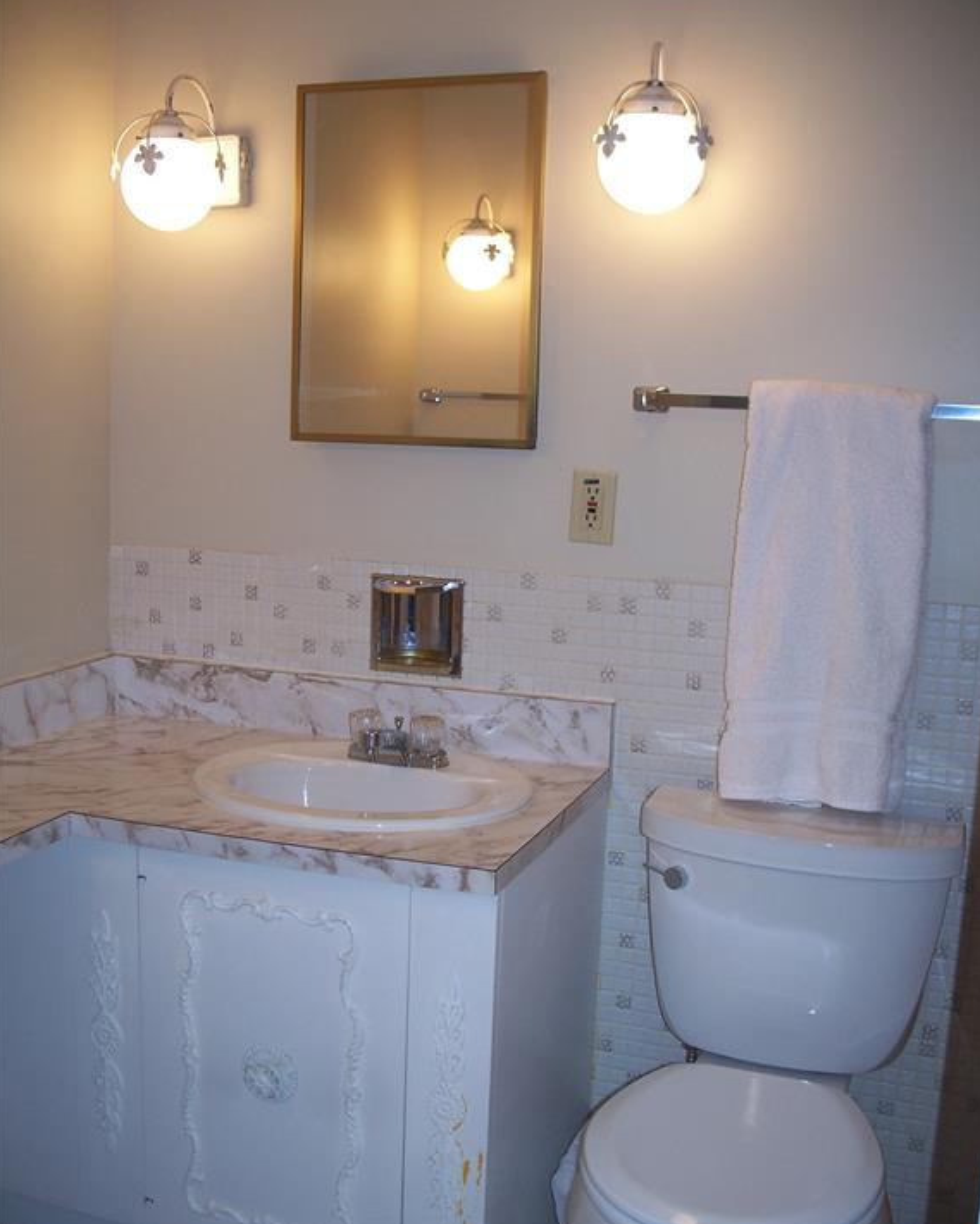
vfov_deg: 46.8
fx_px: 1414
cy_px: 644
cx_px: 491
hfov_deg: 38.2
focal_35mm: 39
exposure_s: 1/60
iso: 125
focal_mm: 7.8
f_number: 2.8
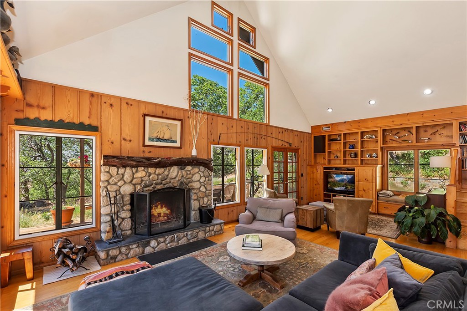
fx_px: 195
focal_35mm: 15
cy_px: 156
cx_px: 234
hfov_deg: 100.4
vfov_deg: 77.3
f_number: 8
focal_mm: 10
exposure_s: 1/30
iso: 125
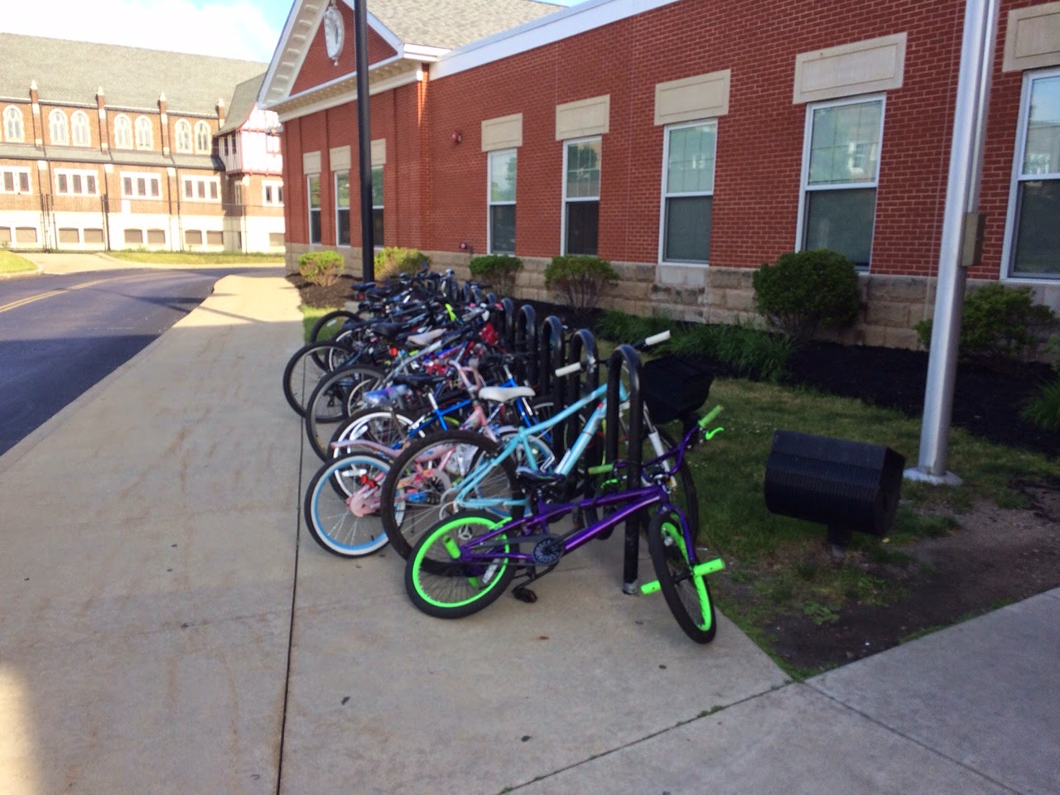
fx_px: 888
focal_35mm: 29
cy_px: 398
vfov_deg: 48.2
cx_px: 530
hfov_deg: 61.7
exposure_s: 1/622
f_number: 2.2
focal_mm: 4.15
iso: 32
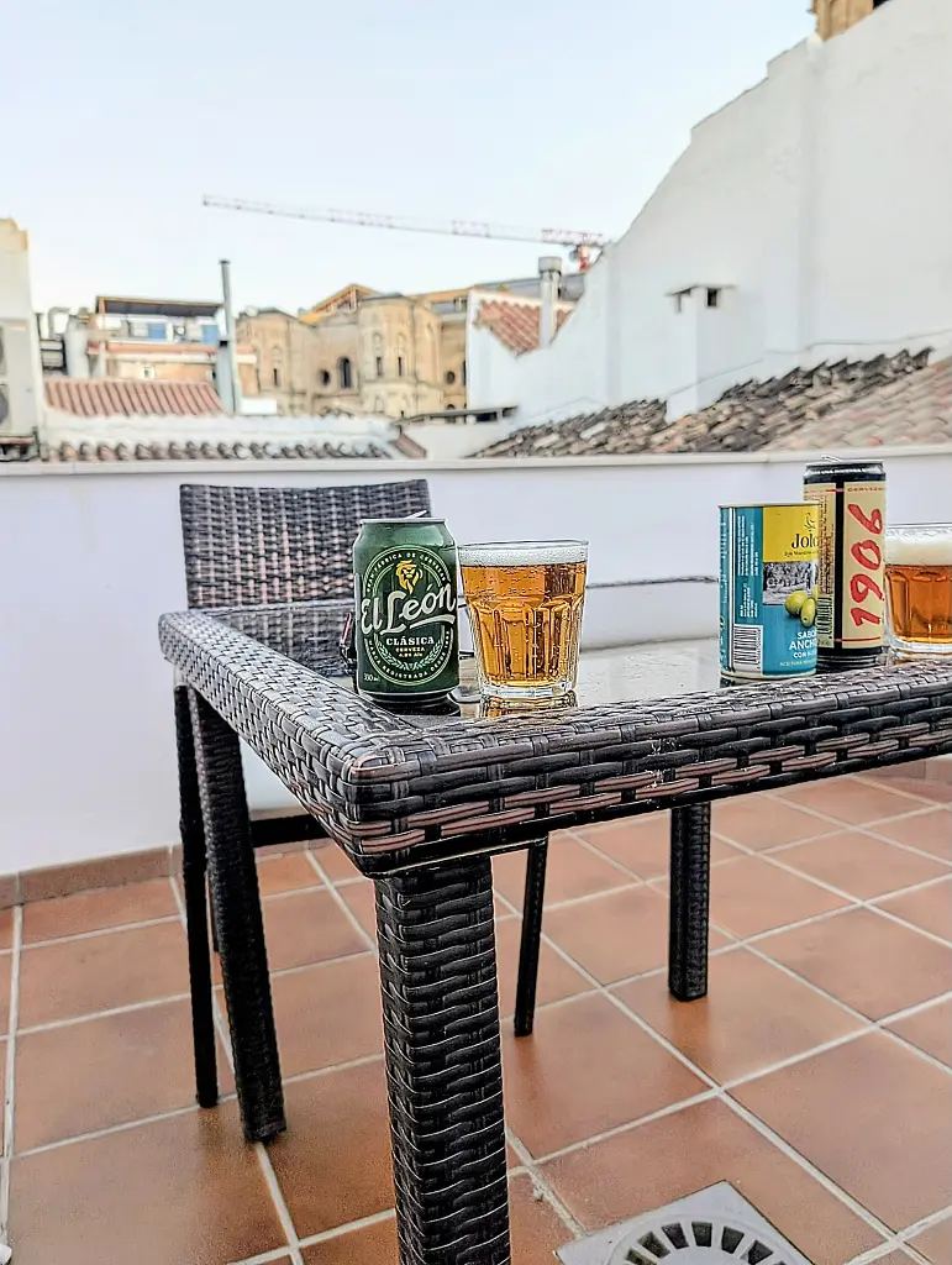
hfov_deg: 56.9
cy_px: 632
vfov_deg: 71.5
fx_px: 878
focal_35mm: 24
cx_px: 476
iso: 25
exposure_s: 1/23.8
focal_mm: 6.9
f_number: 1.68
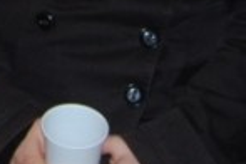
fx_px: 1134
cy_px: -290
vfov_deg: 7.5
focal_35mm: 166
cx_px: -70
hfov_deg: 12.0
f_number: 3.5
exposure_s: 1/60
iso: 400
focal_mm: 18
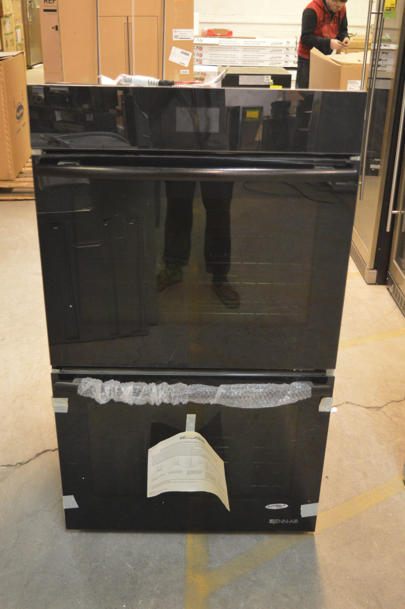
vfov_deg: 49.6
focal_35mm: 39
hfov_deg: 34.1
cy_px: 304
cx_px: 202
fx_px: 659
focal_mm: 26
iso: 3200
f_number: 4
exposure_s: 1/40
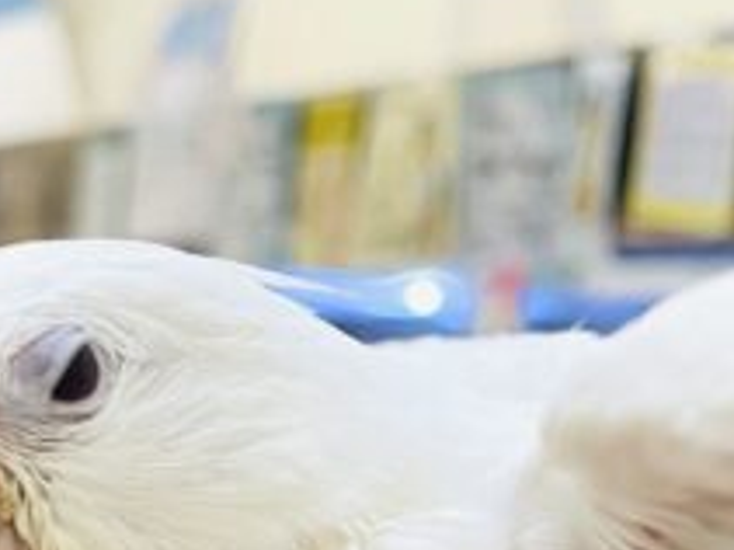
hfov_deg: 12.5
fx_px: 3348
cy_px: 679
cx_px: 459
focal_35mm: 158
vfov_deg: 9.3
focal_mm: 6
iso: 80
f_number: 2
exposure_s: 1/99
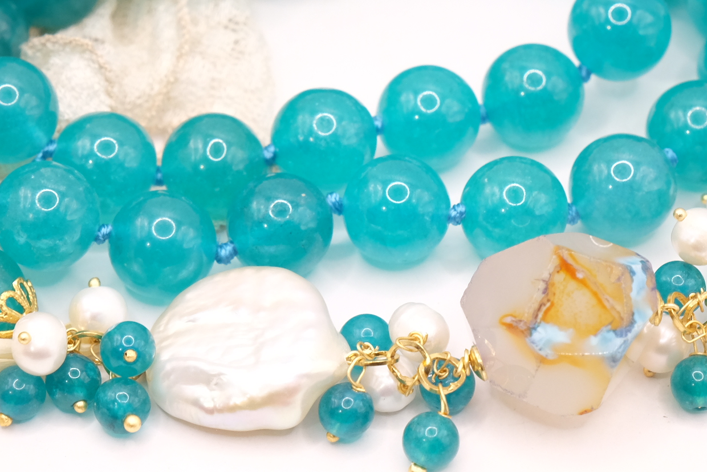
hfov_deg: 12.4
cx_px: 274
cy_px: 195
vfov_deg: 8.3
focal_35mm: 165
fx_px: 3241
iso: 1000
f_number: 8
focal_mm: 54.5
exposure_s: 1/50
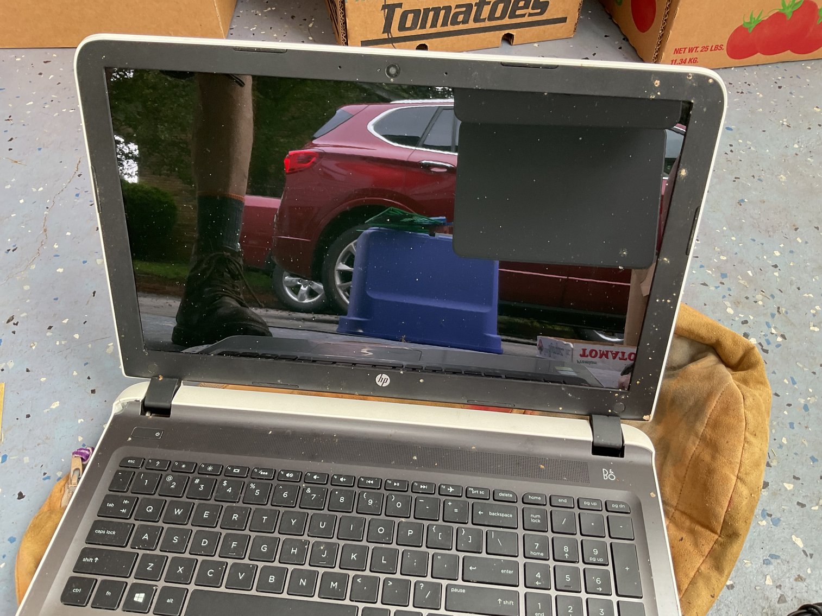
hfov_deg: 61.7
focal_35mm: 29
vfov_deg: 48.2
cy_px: 308
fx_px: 689
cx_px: 411
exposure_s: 1/120
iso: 40
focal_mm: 3
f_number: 1.8
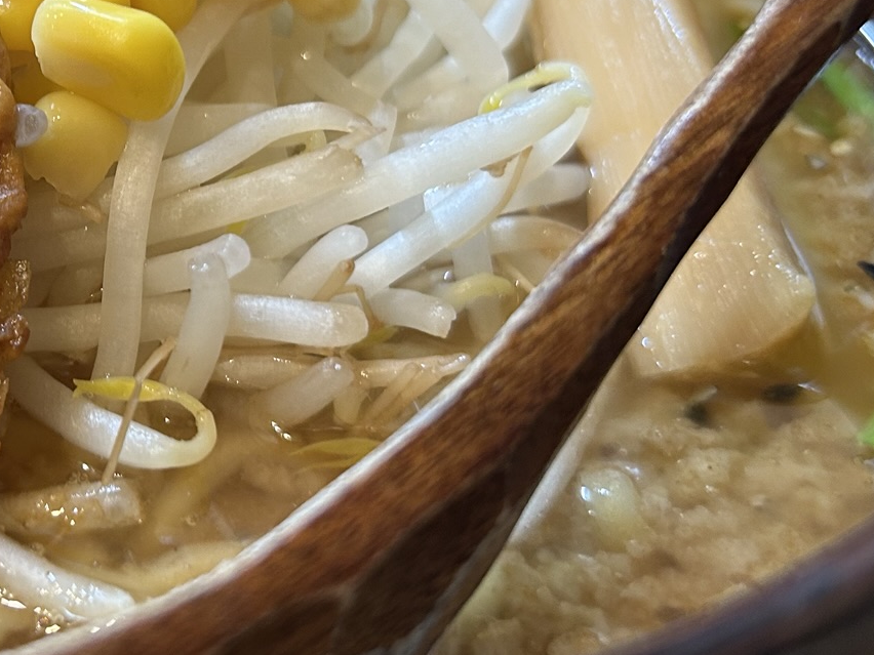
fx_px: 1540
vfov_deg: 23.9
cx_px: 36
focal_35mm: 61
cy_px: 204
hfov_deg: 29.9
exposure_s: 1/50
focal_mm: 5.7
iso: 125
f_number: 1.5
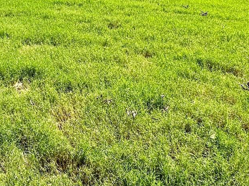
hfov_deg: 38.6
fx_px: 331
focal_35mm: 46
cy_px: -21
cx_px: 29
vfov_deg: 28.5
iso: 50
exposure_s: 1/2353
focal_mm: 2.22
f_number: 2.2
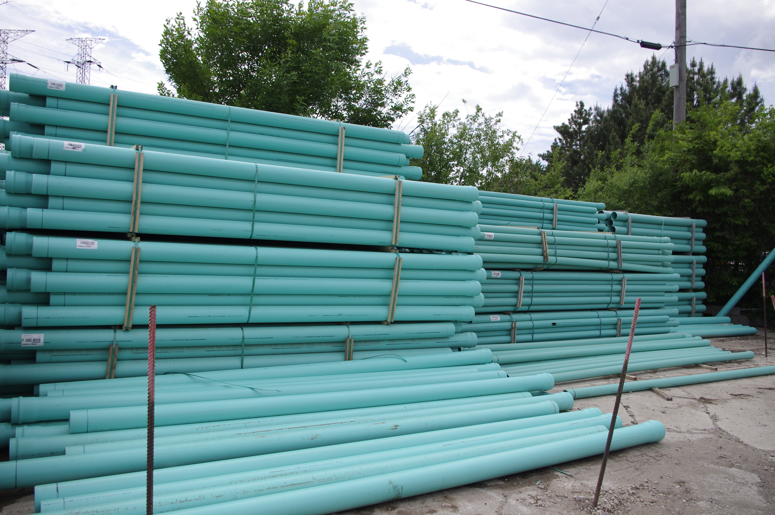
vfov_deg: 43.5
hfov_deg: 62.0
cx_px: 388
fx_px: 645
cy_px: 258
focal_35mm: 30
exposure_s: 1/1000
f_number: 5
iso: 200
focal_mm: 20
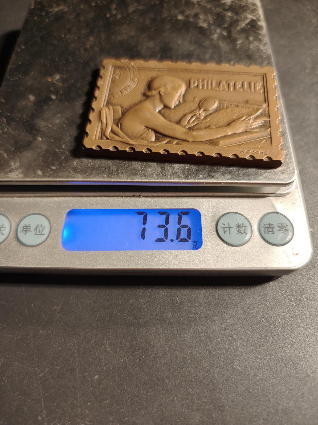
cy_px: 212
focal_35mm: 23
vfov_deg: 73.9
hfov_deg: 58.9
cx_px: 159
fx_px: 282
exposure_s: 1/100
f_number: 1.6
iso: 160
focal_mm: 6.06
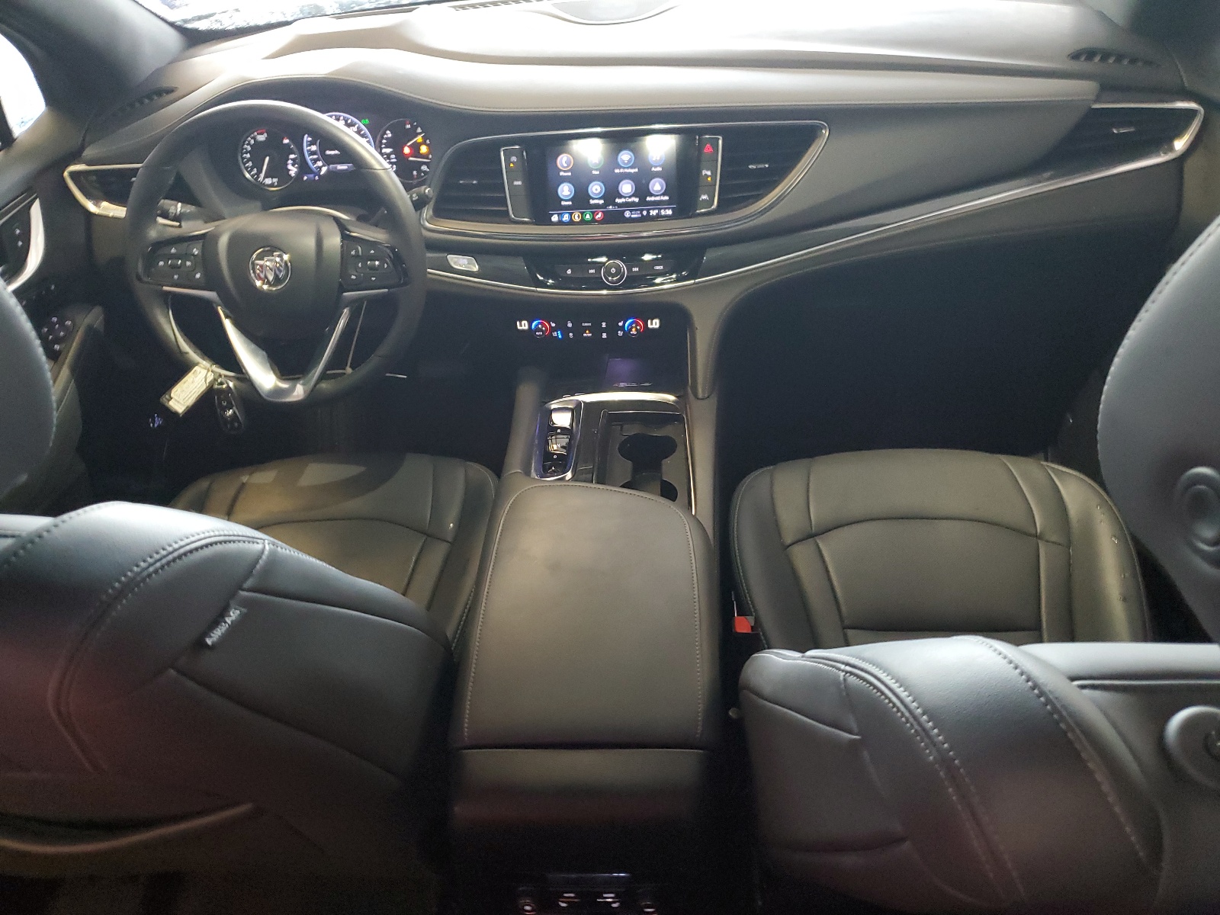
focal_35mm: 26
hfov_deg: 67.3
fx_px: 916
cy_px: 458
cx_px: 610
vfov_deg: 53.1
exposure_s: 1/15
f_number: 1.5
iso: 362
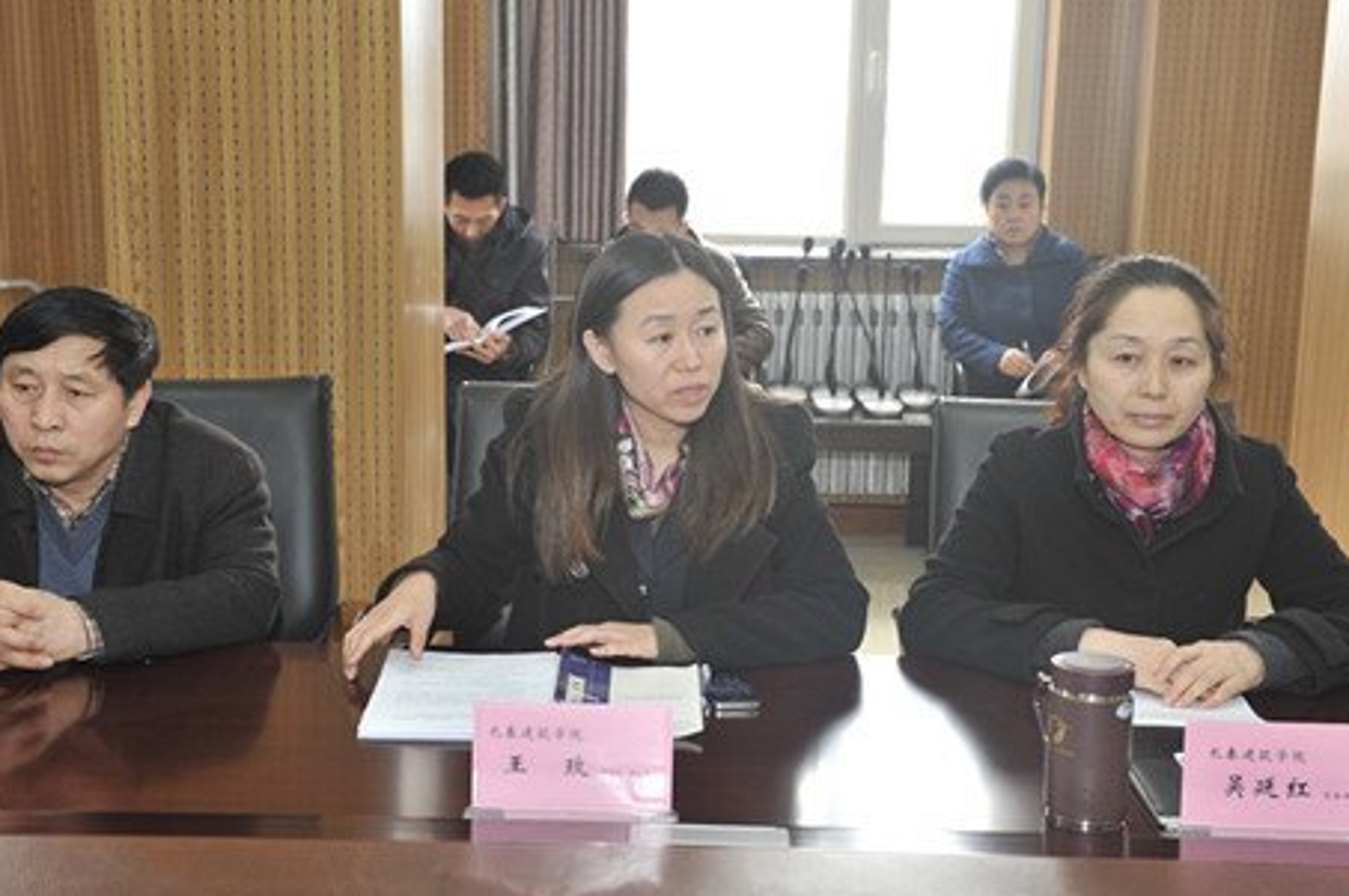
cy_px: 449
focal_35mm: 53
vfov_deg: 25.5
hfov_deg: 37.6
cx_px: 661
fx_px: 1984
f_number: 7.1
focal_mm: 48
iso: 800
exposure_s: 1/60
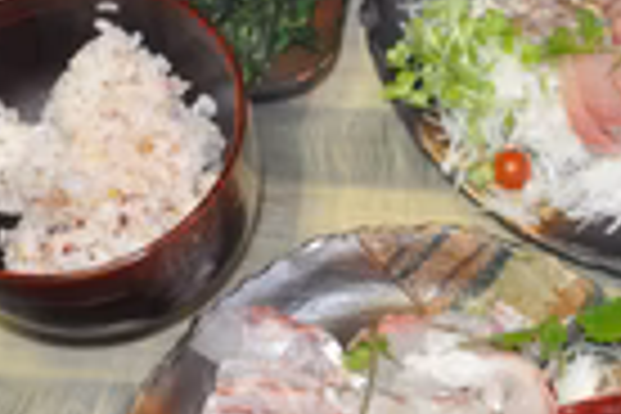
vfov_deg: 11.6
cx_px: 684
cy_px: 338
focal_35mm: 117
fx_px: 2026
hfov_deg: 16.9
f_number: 5.6
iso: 3200
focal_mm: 27
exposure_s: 1/60
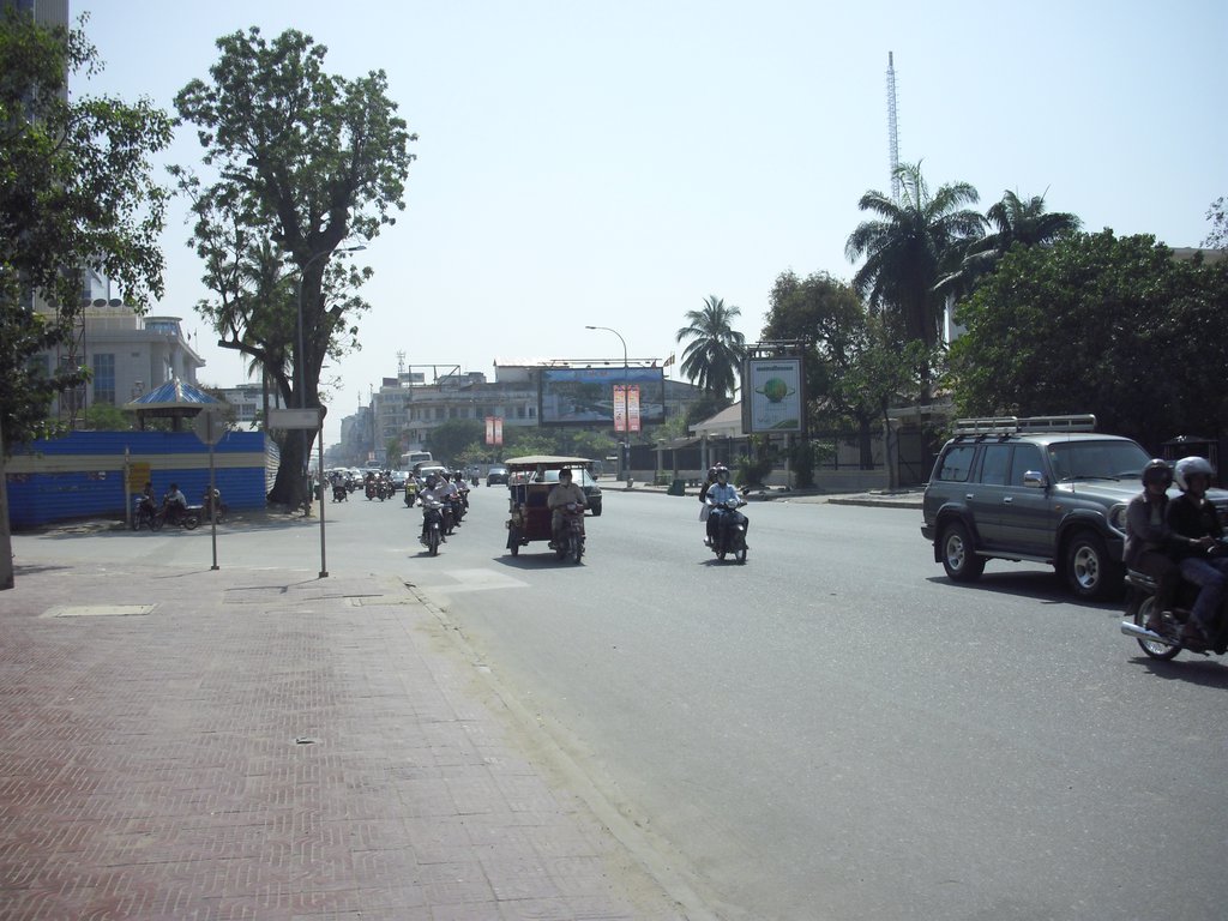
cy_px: 460
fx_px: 1348
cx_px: 614
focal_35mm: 38
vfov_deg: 37.7
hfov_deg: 49.0
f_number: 8
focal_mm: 6.2
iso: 100
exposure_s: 1/320
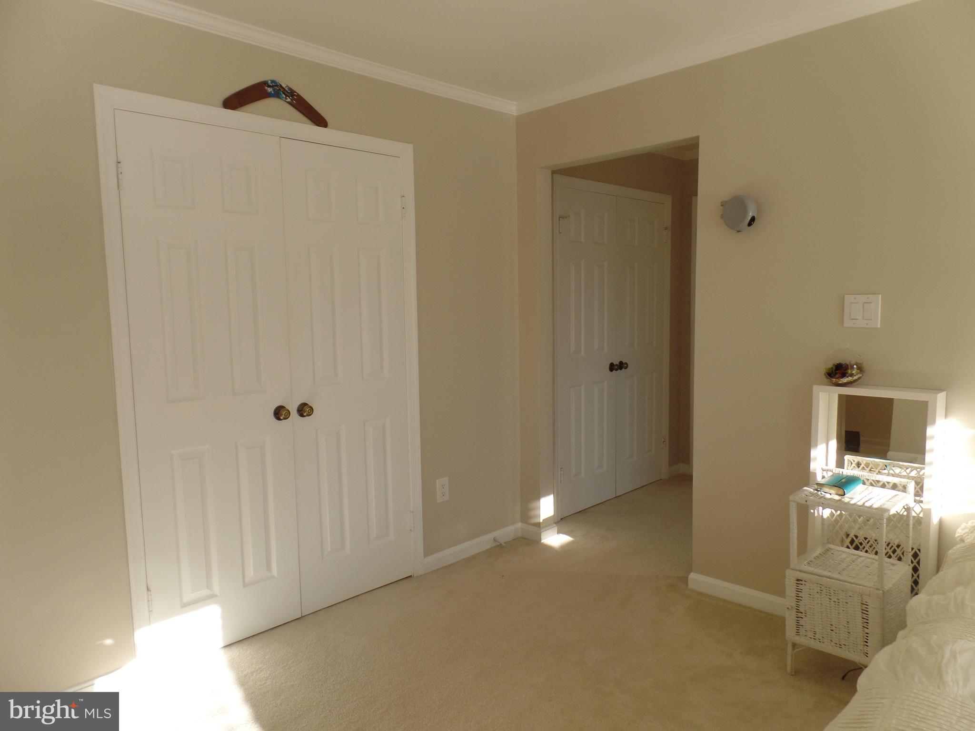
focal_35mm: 23
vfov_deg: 58.9
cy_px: 366
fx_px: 648
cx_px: 488
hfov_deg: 73.9
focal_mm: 4.1
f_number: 3.5
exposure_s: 1/60
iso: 80
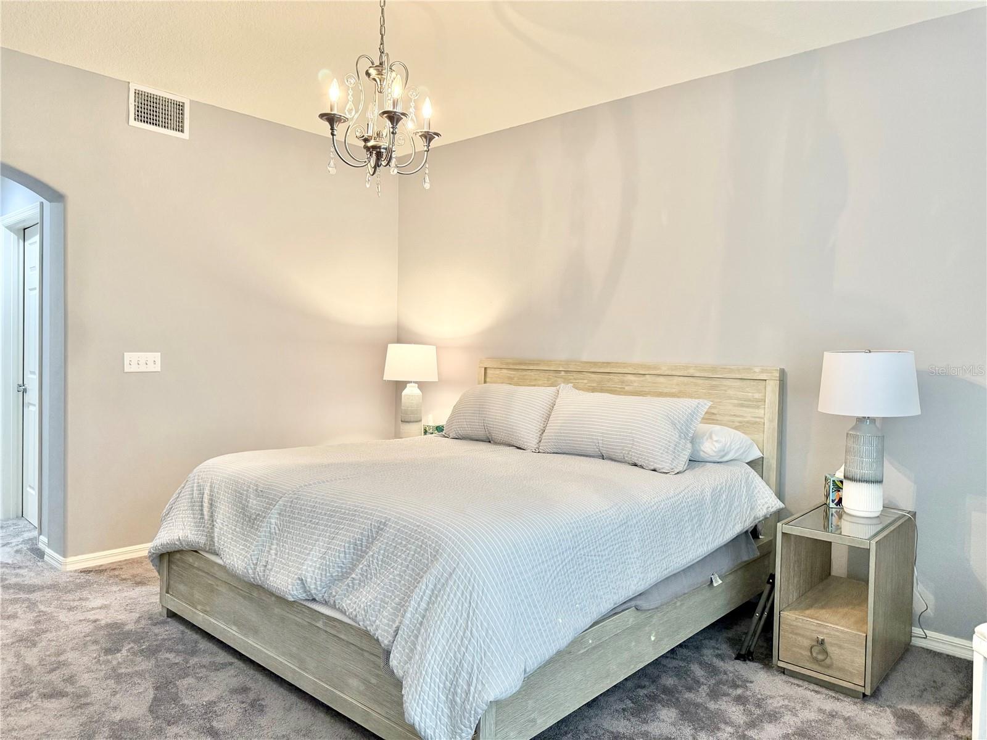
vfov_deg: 56.8
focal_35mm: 24
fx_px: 684
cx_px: 494
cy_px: 370
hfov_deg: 71.6
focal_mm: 6.76
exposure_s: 1/120
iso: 320
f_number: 1.78
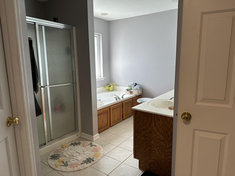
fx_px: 163
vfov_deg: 56.8
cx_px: 118
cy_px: 88
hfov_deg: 71.6
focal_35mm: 24
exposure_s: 1/120
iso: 80
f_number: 1.78
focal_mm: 6.86
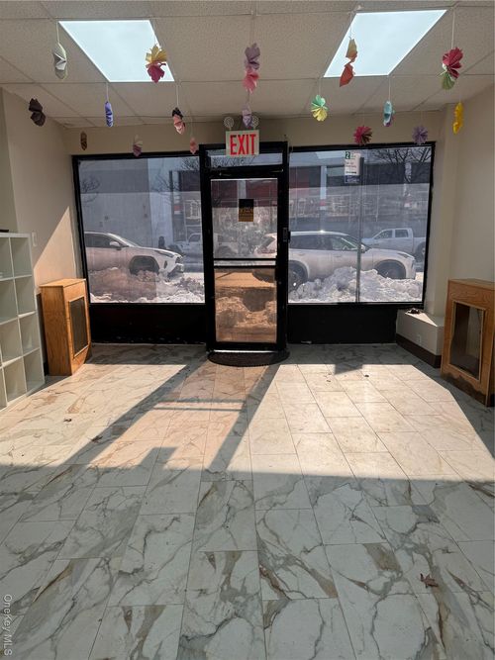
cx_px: 248
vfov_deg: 71.6
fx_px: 458
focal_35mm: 24
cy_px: 330
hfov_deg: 56.8
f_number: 1.78
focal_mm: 6.76
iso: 80
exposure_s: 1/562
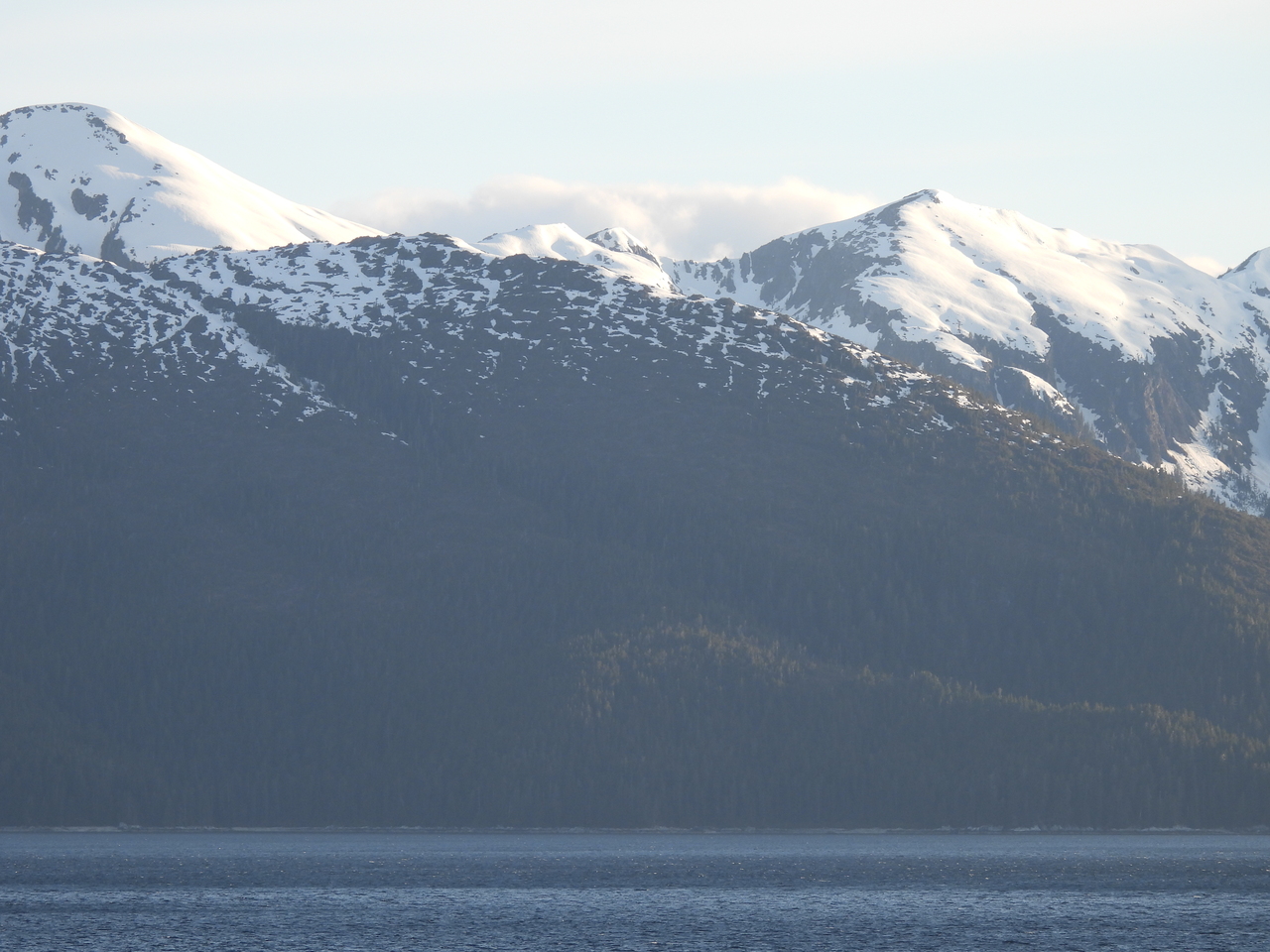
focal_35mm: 220
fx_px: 8071
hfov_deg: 9.0
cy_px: 476
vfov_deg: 6.8
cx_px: 635
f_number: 4.5
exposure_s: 1/320
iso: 100
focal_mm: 39.3
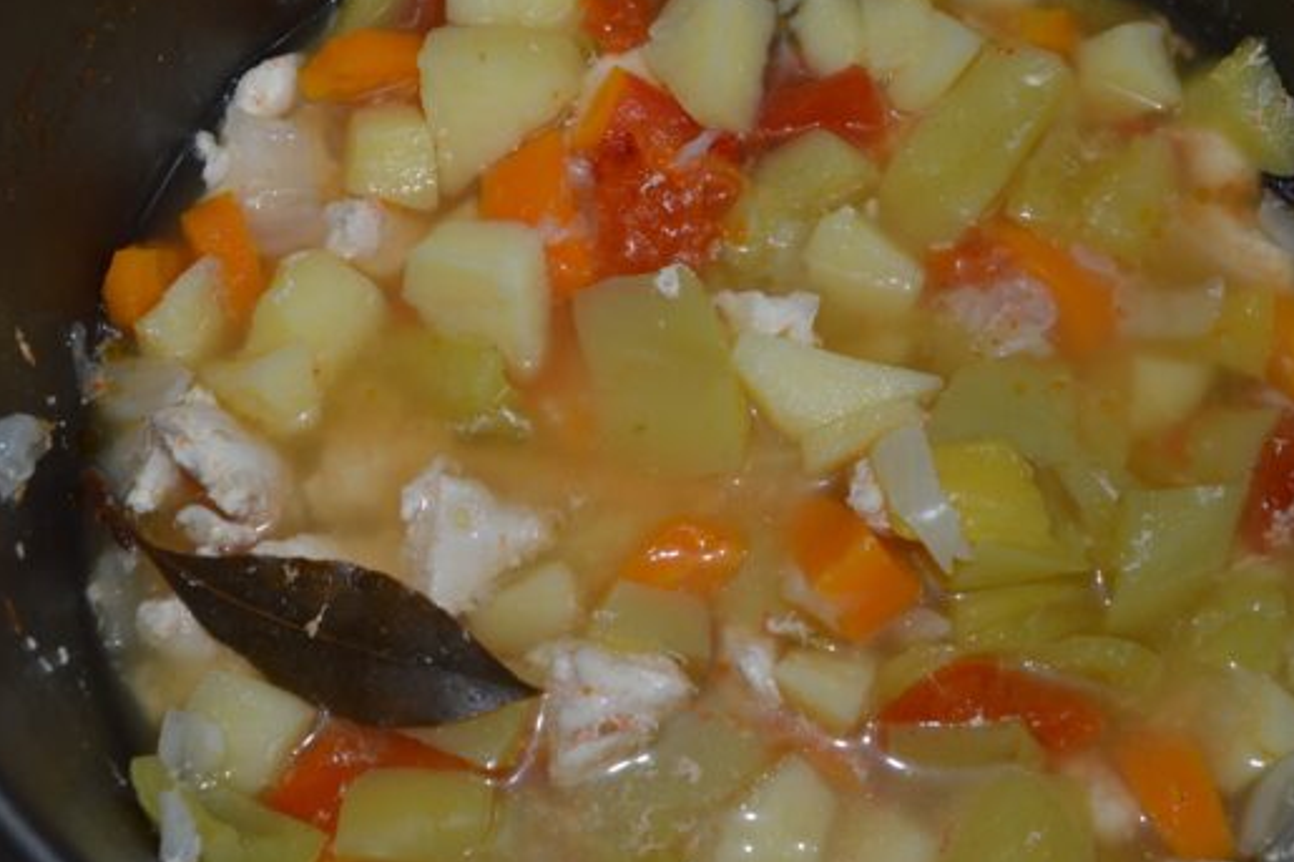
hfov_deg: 37.5
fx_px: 1904
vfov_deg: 25.5
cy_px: 411
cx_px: 734
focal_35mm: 53
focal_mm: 26
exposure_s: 1/60
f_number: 8
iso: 100
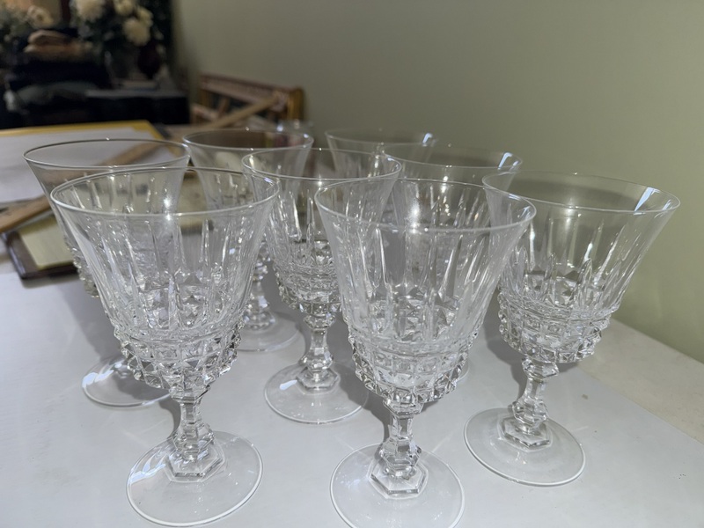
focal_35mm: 24
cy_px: 264
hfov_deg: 71.6
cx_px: 352
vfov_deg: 56.8
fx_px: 488
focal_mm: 6.76
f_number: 1.78
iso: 50
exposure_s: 1/50
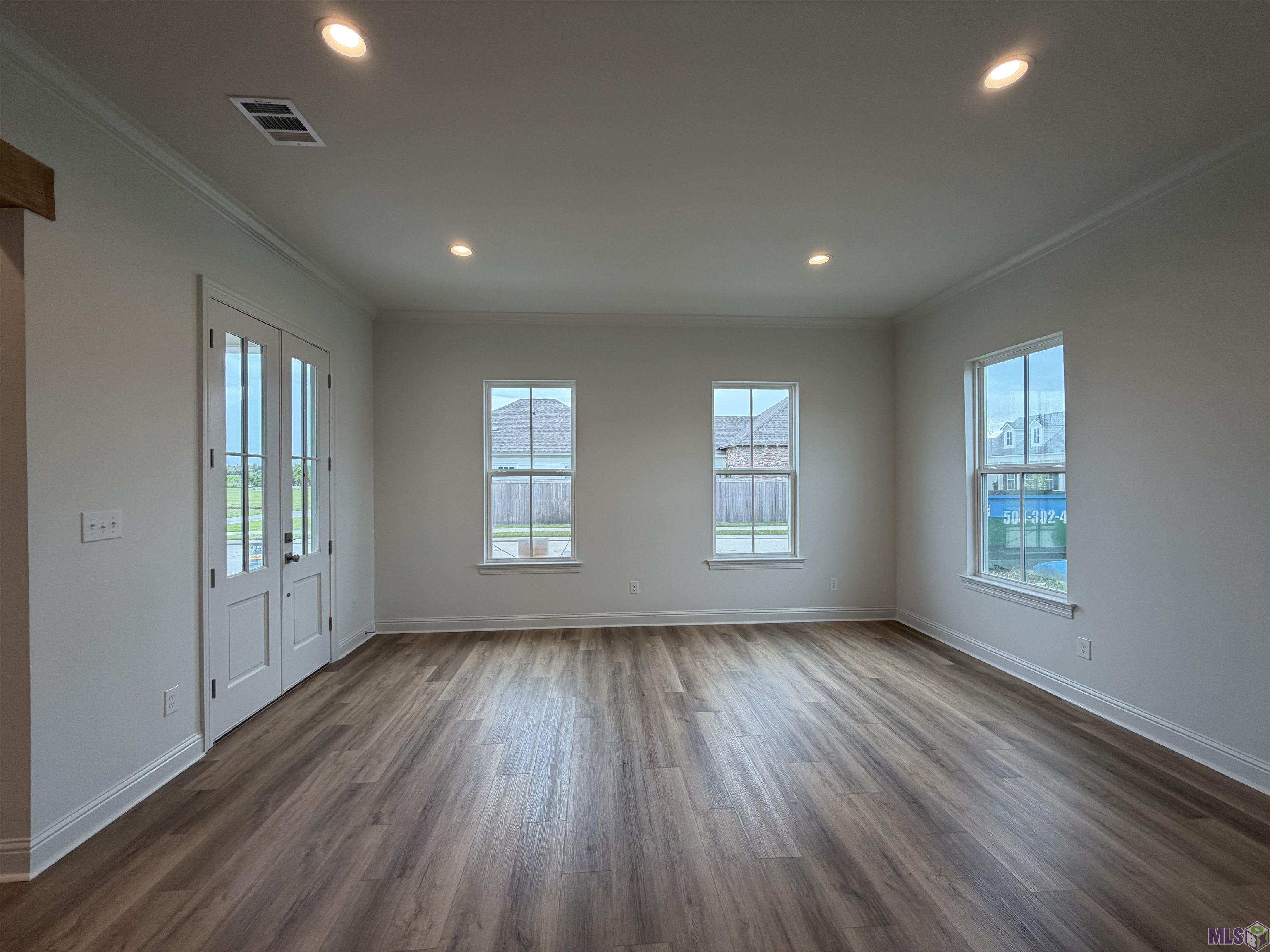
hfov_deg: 102.1
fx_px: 514
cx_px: 635
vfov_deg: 85.7
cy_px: 476
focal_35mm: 14
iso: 100
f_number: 2.2
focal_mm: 2.22
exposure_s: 1/120
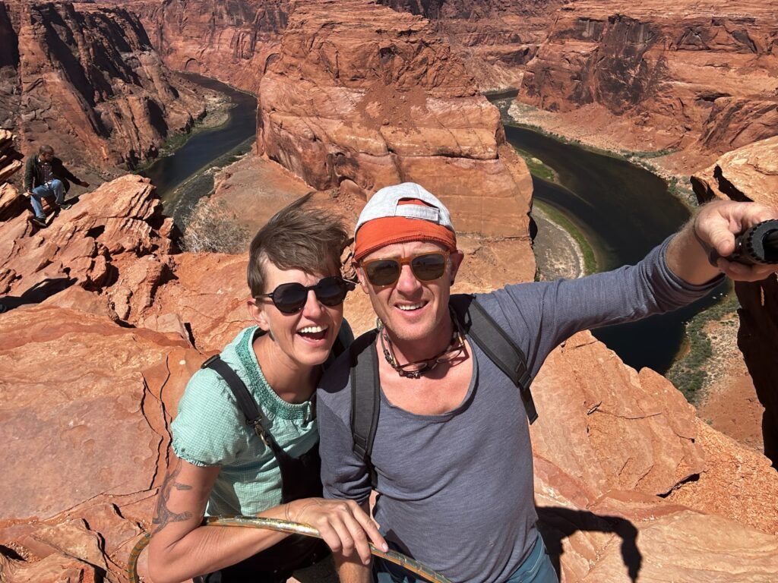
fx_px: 517
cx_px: 389
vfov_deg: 58.9
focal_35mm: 23
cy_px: 292
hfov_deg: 73.9
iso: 25
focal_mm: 2.69
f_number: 1.9
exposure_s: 1/1634
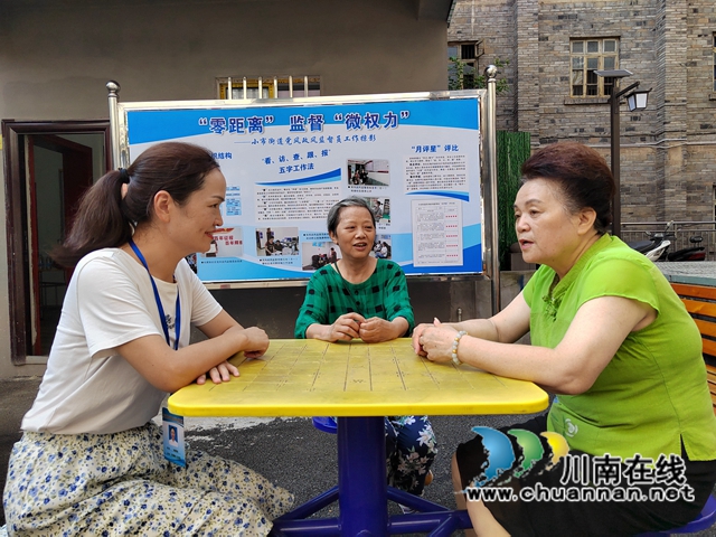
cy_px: 268
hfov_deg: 73.9
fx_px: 476
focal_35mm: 23
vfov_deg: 58.9
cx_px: 358
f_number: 1.9
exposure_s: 1/128
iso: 100
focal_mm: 5.52
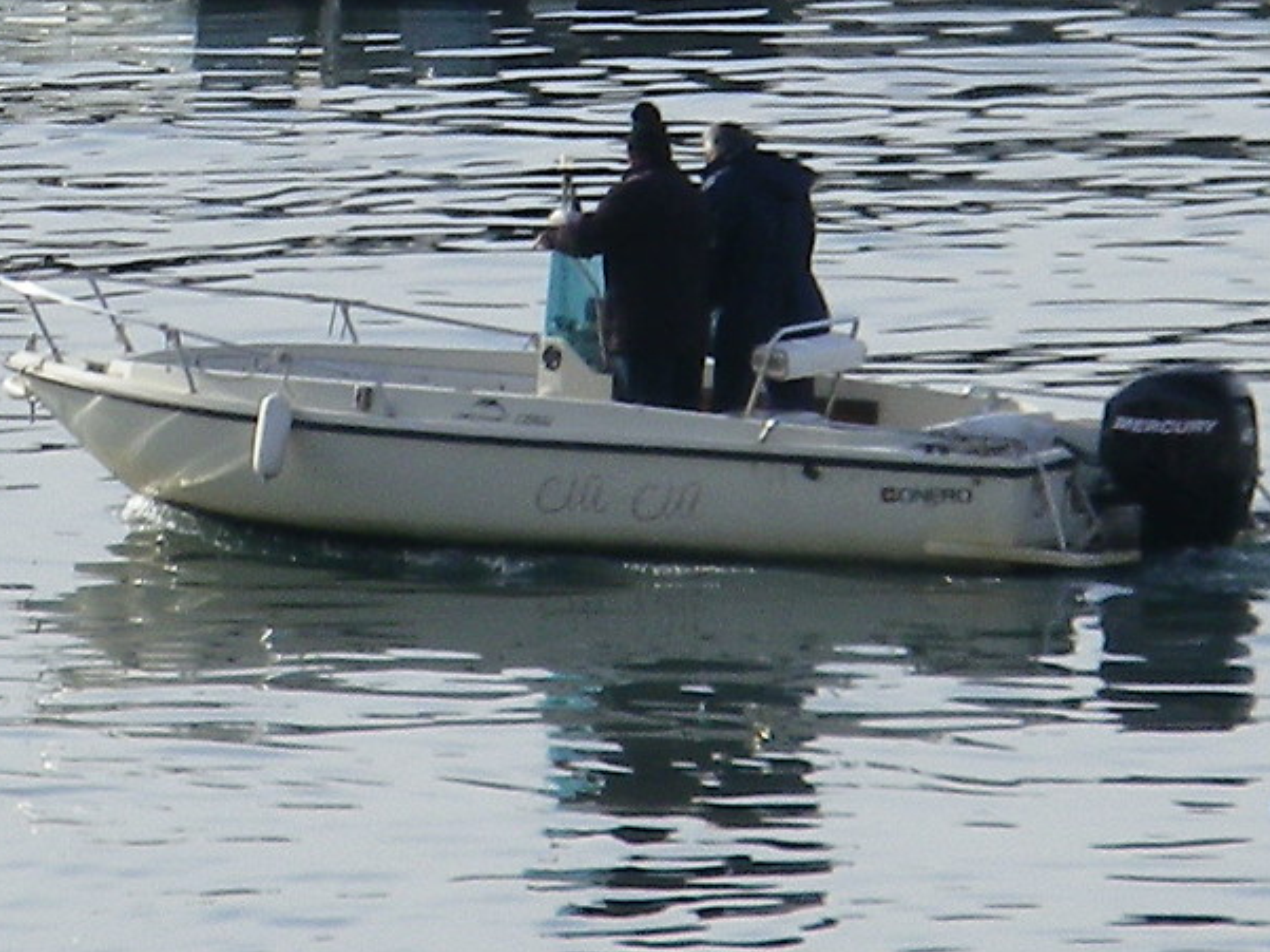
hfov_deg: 1.8
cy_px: -674
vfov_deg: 1.3
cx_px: 276
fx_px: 40964
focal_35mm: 1117
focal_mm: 50
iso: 80
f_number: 5.9
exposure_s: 1/250
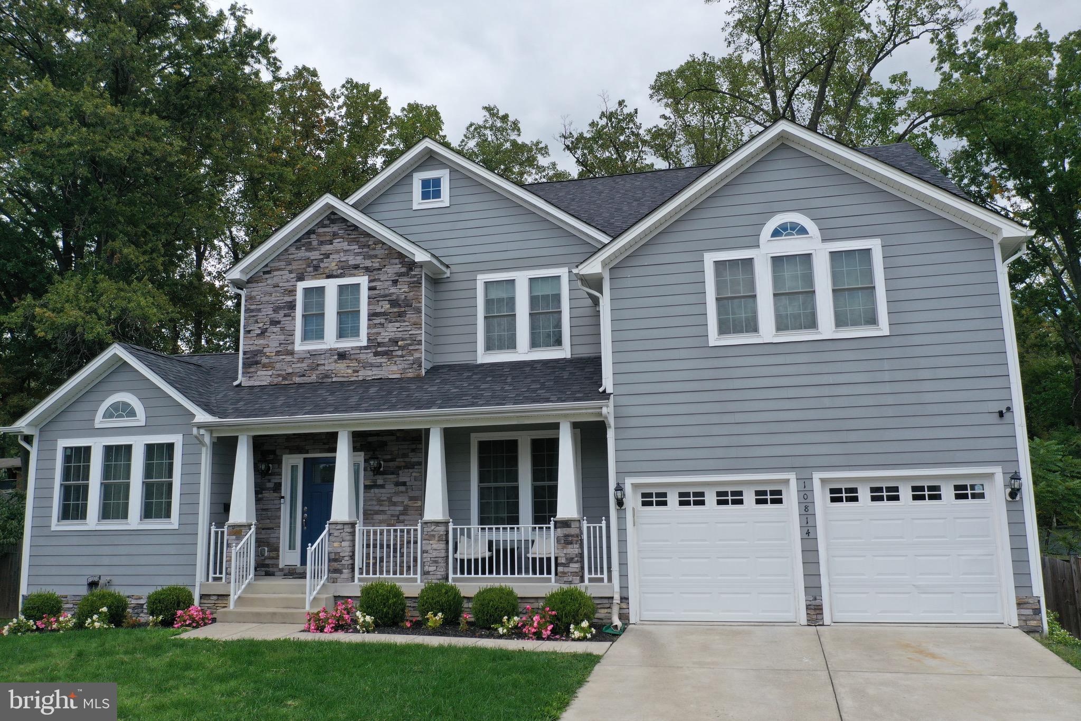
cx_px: 540
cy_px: 360
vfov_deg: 46.4
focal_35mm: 28
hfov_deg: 65.5
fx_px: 841
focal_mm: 10.26
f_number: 5
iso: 100
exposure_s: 1/320
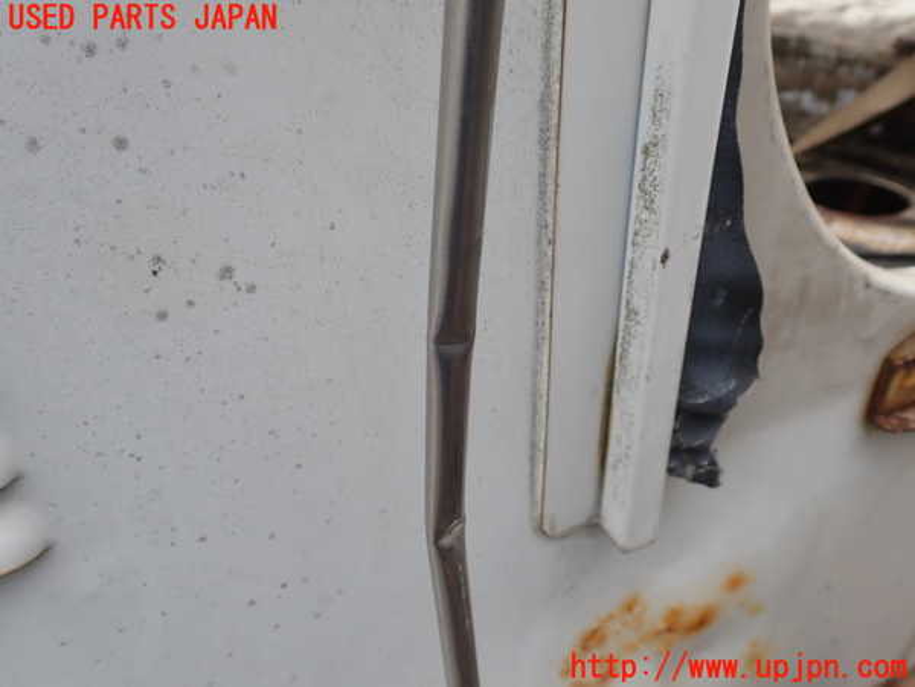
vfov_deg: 46.8
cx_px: 458
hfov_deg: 60.0
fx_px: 793
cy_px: 344
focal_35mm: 30
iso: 100
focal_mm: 5.4
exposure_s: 1/500
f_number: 3.2
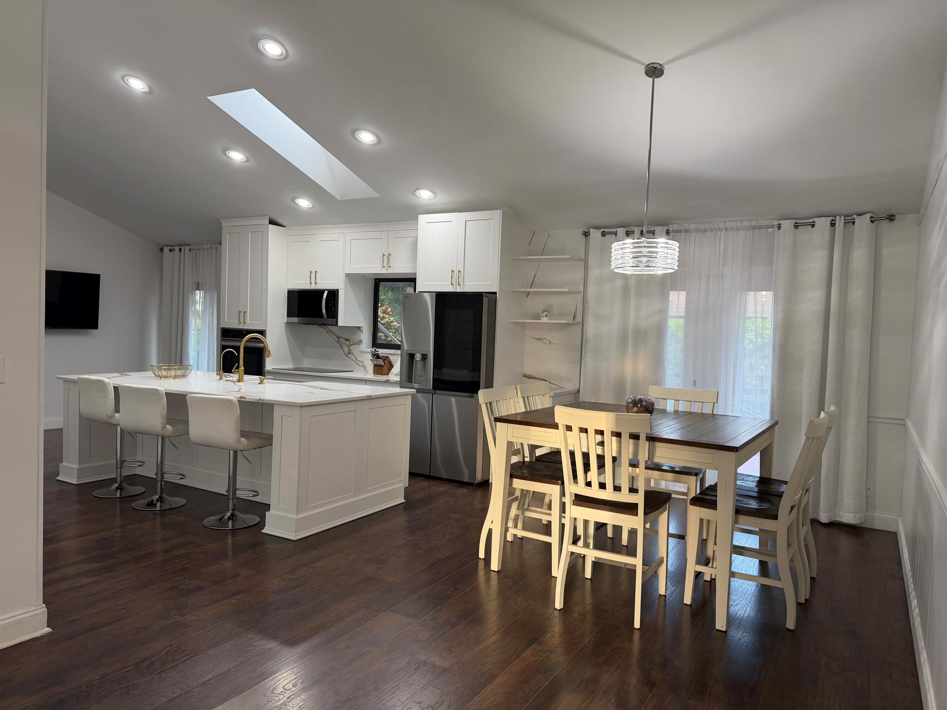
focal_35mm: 24
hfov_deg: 71.6
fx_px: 657
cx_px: 474
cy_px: 355
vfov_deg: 56.8
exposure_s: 1/60
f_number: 1.78
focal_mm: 6.76
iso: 125
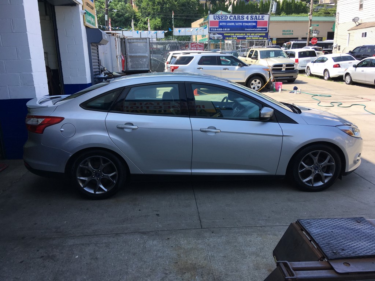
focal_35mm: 29
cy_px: 140
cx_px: 188
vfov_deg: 48.2
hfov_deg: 61.7
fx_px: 314
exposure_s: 1/605
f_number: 2.2
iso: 25
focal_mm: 4.15
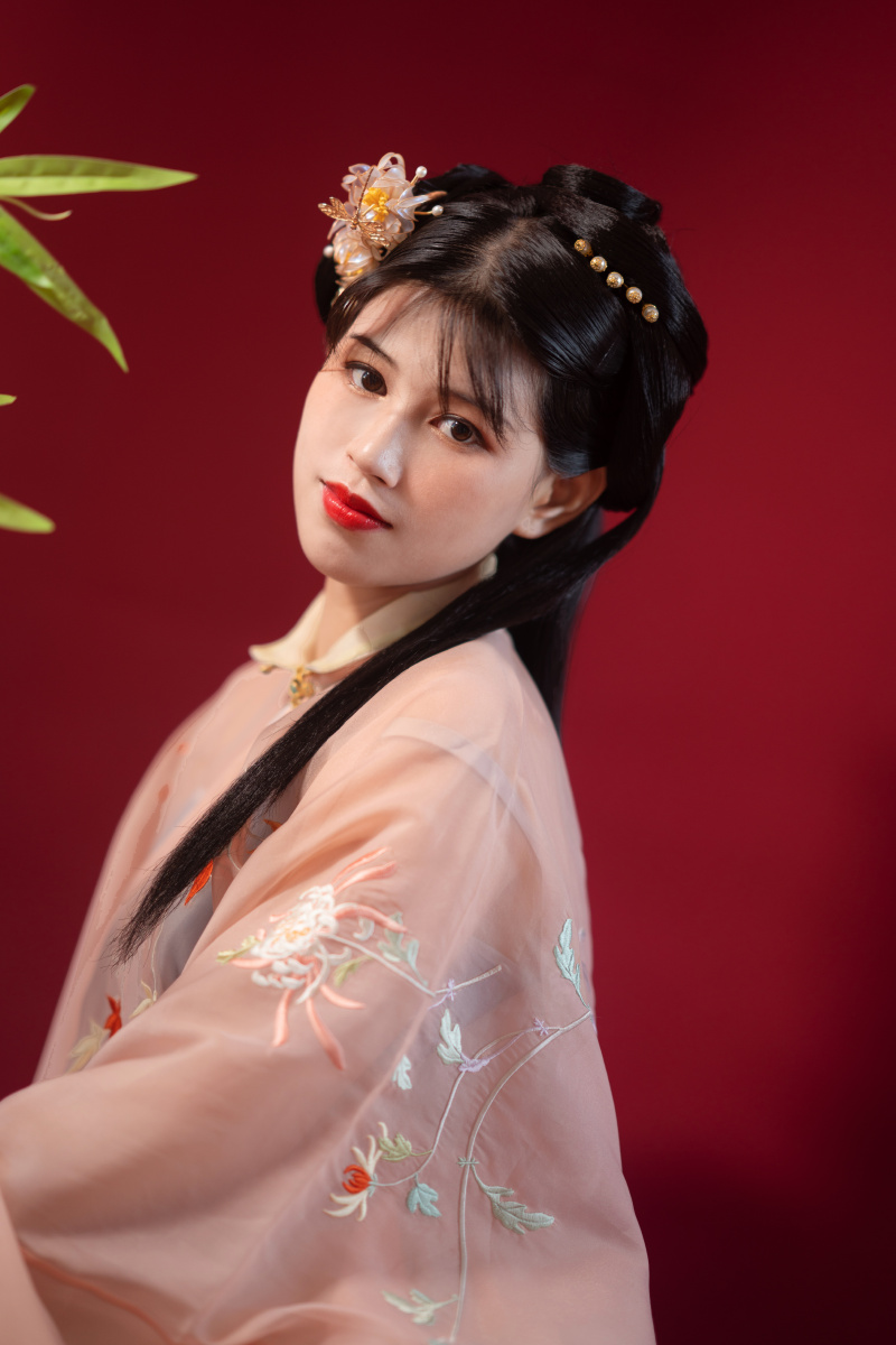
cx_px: 448
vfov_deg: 23.9
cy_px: 672
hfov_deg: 16.1
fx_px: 3173
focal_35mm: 85
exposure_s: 1/100
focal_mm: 85
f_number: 1.4
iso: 160
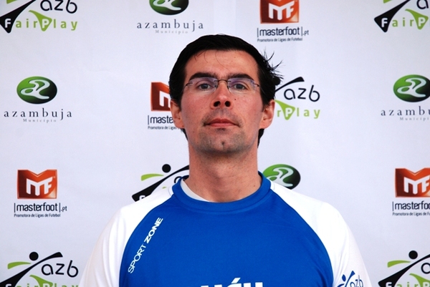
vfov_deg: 15.2
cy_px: 144
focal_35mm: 90
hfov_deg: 22.6
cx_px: 215
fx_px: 1076
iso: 400
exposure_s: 1/80
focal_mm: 60
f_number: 4.5
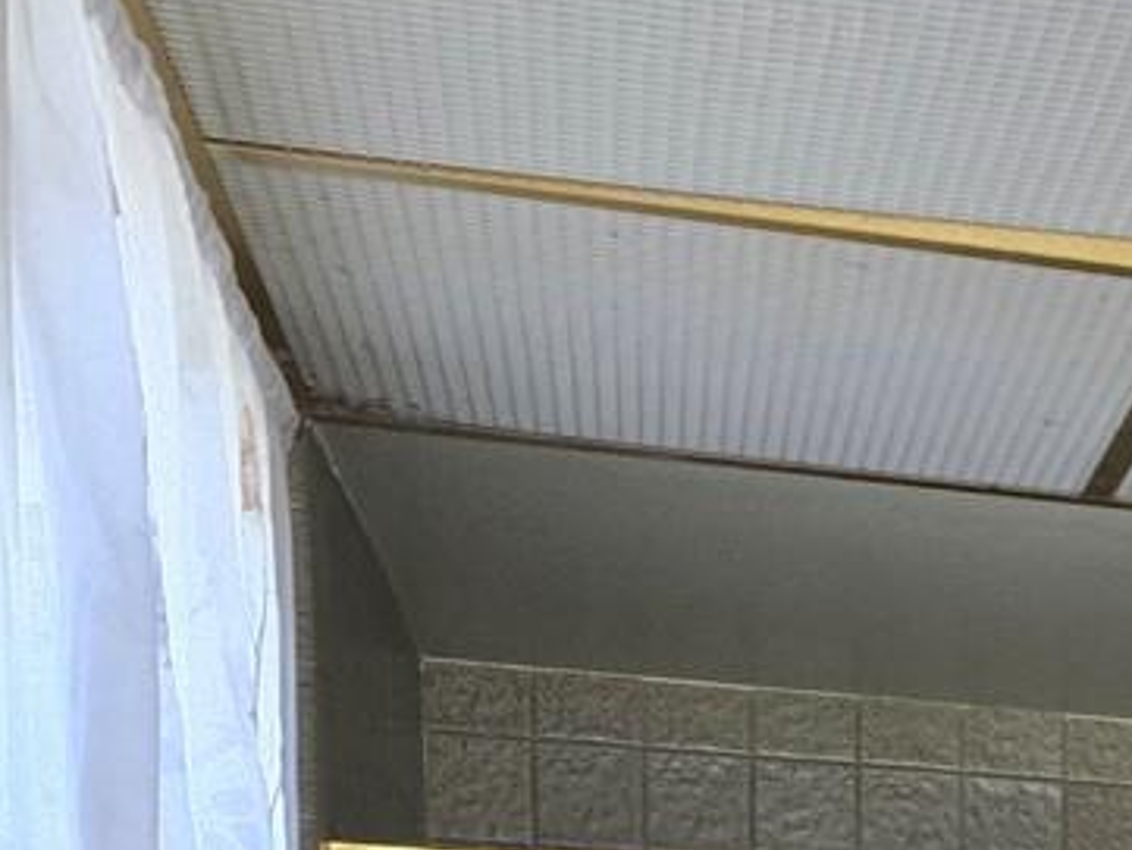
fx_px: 3337
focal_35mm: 102
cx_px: 1646
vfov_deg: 12.7
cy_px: 1691
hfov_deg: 17.5
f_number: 1.7
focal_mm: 6.3
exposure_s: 1/120
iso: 400
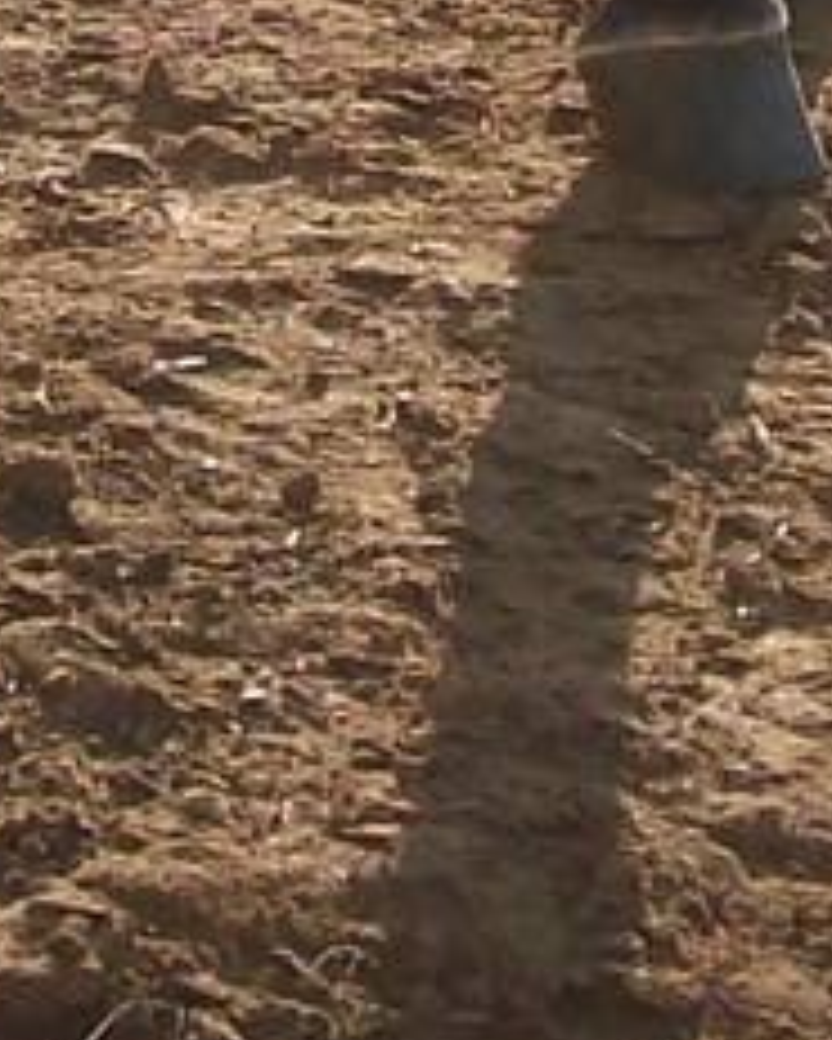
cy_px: -1301
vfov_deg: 6.1
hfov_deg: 5.1
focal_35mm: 304
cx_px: 652
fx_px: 9351
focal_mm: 7.46
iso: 80
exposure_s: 1/407
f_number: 3.1
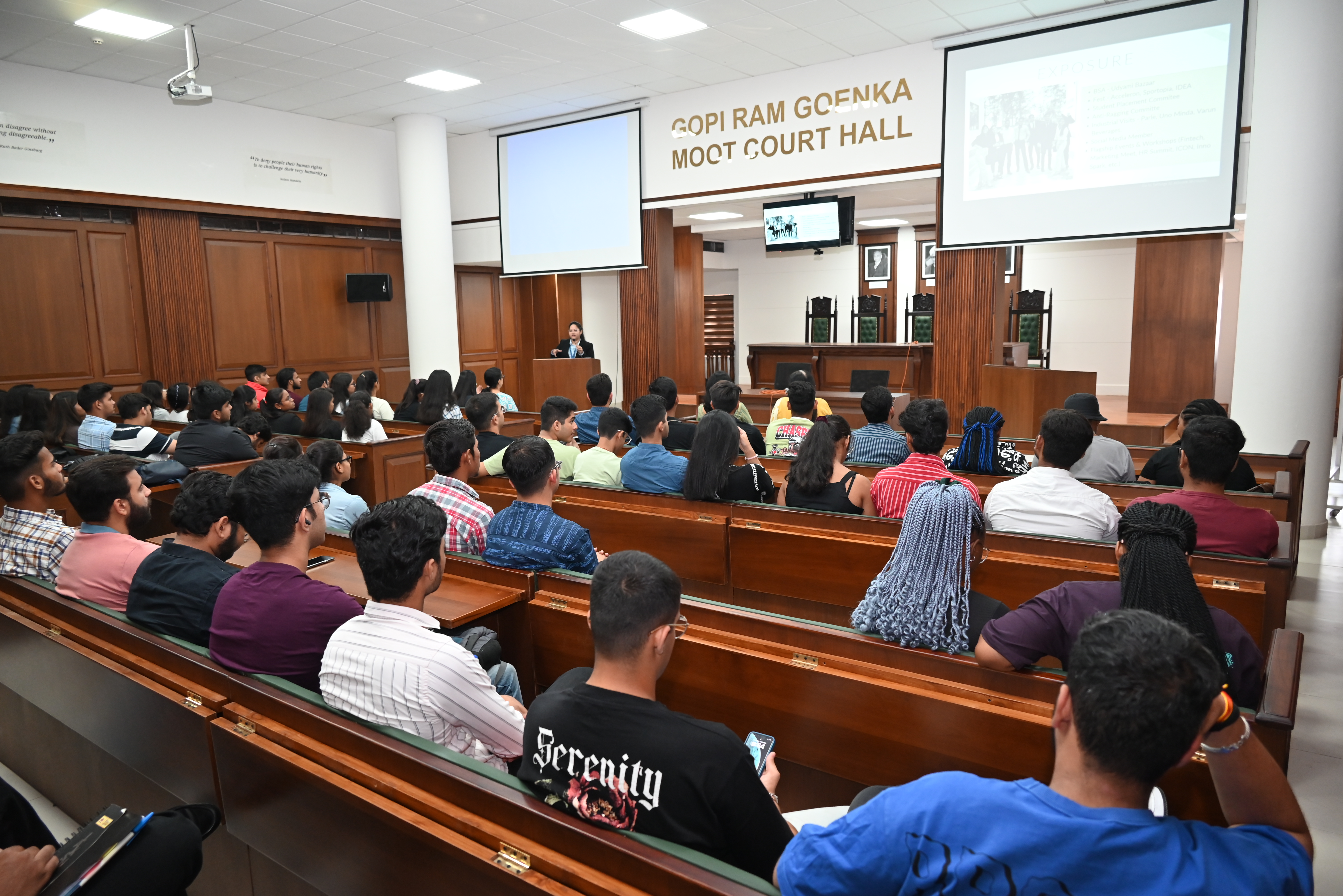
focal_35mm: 24
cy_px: 448
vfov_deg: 53.2
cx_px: 672
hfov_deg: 73.7
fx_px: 896
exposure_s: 1/60
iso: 1100
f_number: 4
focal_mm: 24
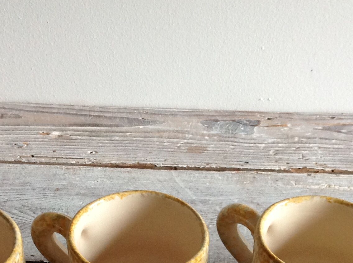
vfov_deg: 17.9
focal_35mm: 80
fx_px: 815
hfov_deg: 24.4
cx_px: 209
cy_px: 274
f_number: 2.4
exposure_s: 1/15
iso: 125
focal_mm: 4.28
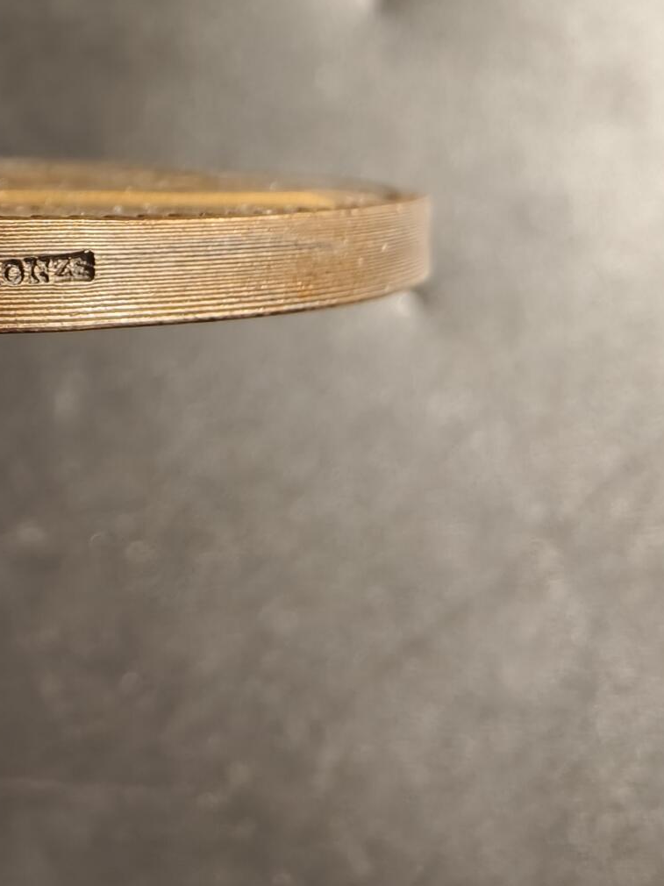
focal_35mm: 41
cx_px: 89
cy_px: 392
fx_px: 1049
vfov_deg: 45.7
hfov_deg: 33.6
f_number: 2
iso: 160
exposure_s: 1/63
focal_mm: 2.32
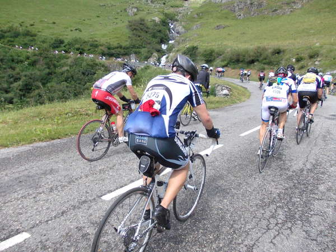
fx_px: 272
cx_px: 168
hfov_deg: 63.4
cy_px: 126
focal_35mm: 28
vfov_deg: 49.7
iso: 80
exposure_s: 1/320
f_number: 5.4
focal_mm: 4
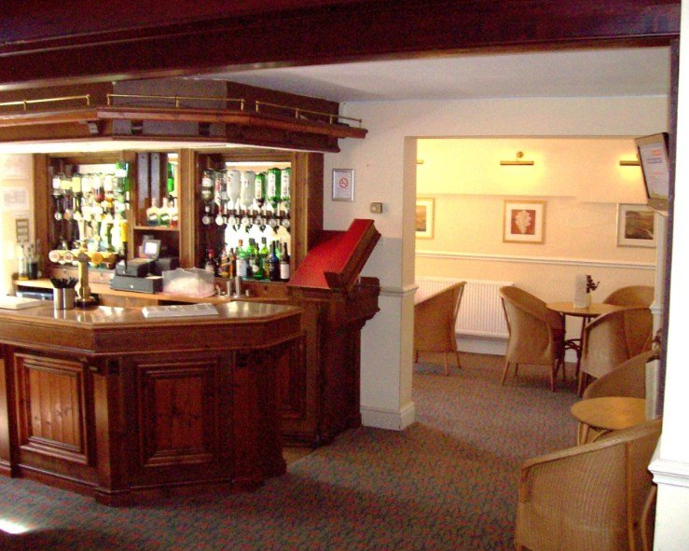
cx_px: 343
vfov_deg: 39.1
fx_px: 775
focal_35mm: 38
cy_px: 276
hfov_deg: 47.9
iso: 140
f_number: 2.7
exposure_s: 1/64
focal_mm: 6
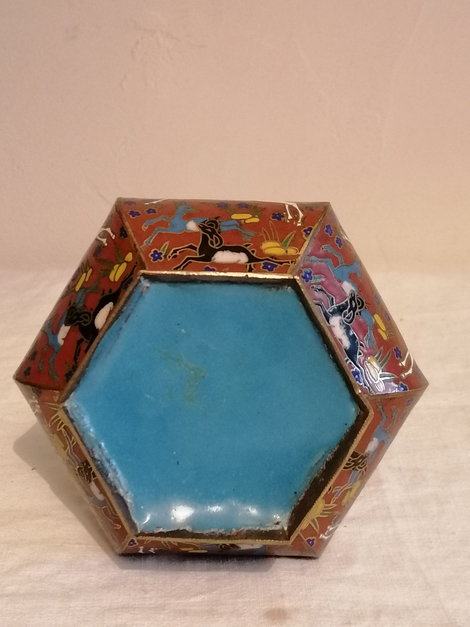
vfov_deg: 33.2
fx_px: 1050
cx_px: 235
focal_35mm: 58
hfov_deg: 25.2
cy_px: 314
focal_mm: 5.4
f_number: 1.8
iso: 1250
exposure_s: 1/100
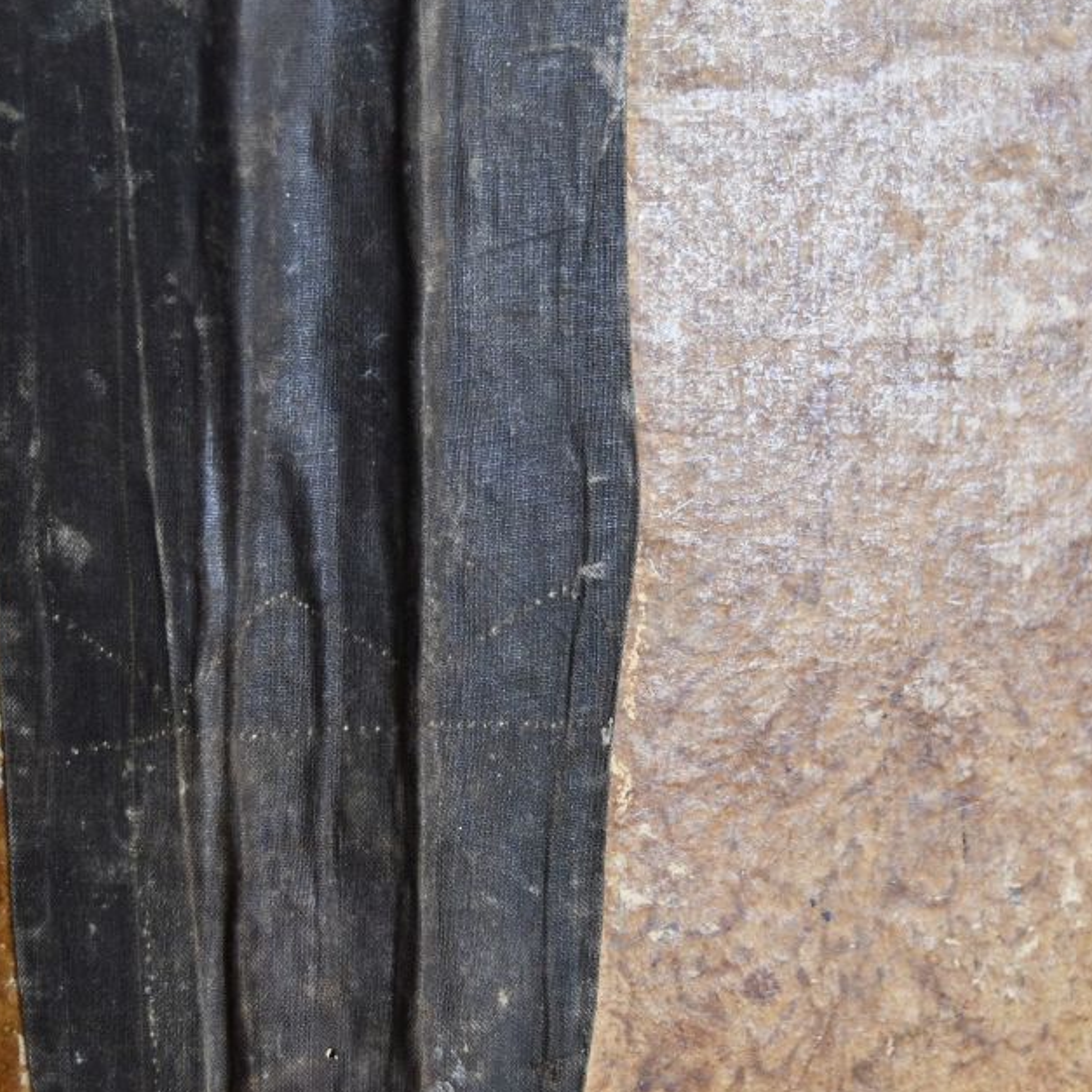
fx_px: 2641
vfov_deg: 23.4
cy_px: 522
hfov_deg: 23.3
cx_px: 484
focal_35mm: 74
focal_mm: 26
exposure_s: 1/125
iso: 1250
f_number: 4
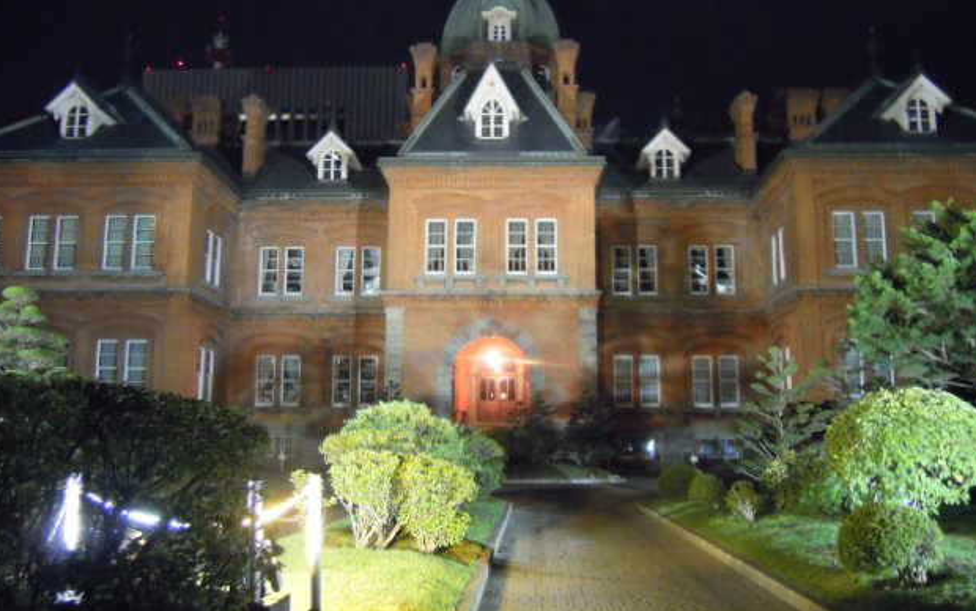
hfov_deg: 55.3
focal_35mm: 35
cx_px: 494
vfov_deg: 36.3
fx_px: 931
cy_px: 288
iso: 800
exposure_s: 1/4
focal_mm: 5.7
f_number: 2.8
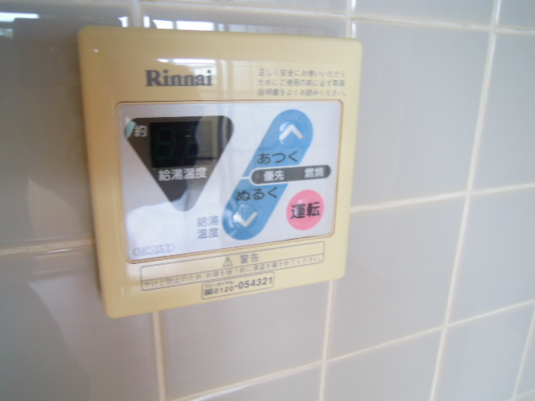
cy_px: 200
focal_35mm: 28
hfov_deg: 63.4
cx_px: 268
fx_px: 433
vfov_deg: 49.7
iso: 200
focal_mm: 5
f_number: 2.7
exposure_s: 1/30
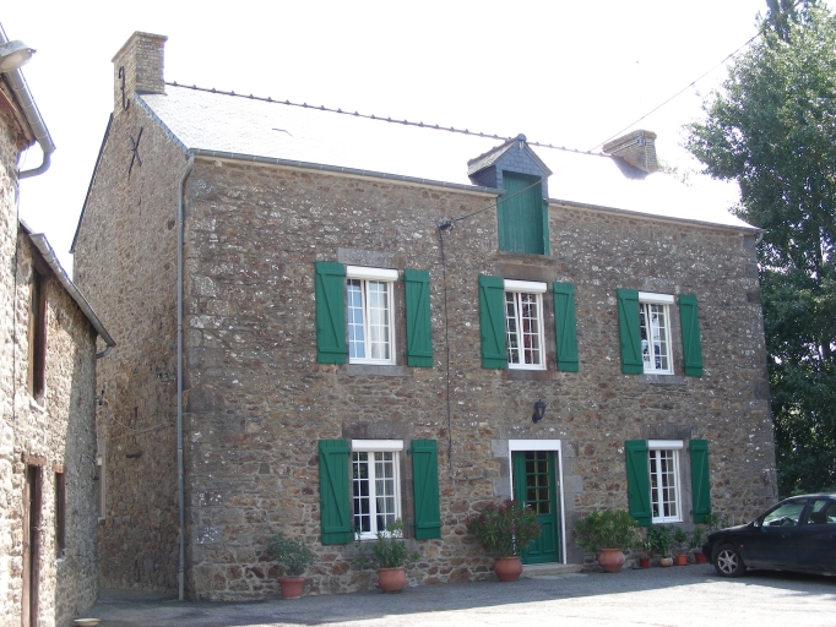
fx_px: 1063
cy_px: 314
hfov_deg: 42.9
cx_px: 418
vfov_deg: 32.9
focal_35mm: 44
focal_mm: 7.4
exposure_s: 1/126
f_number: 4
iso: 50
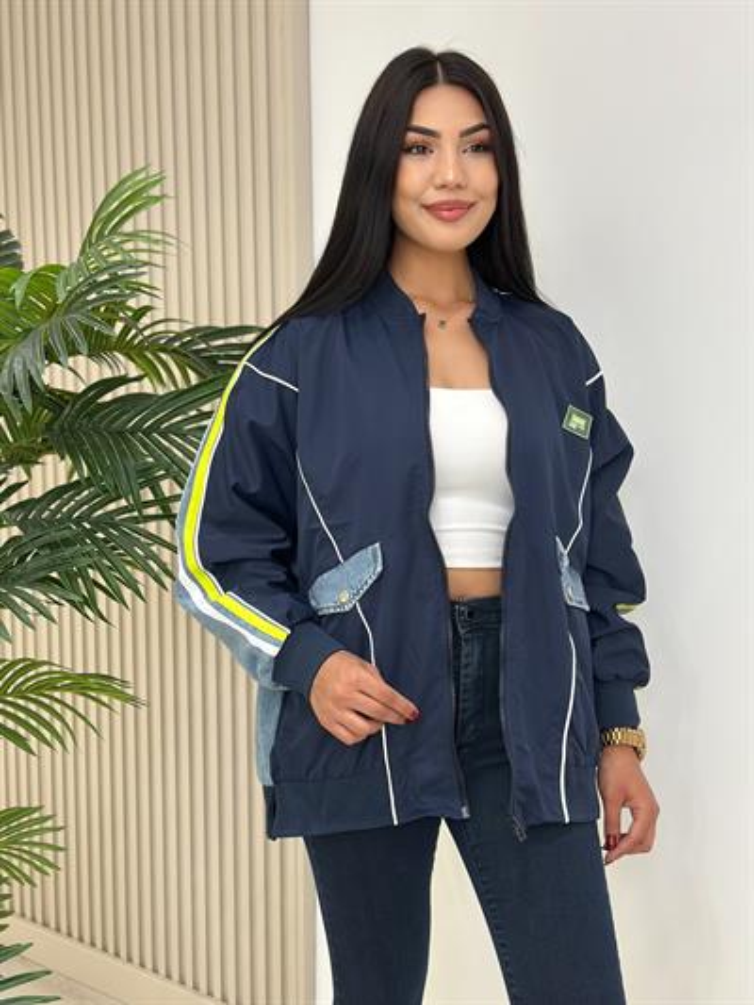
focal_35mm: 48
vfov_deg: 39.6
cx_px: 377
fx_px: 1393
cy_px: 502
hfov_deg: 30.3
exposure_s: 1/100
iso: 80
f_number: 1.78
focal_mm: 6.86
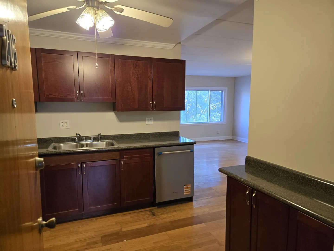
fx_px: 222
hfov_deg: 73.9
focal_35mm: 23
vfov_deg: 58.9
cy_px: 126
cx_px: 167
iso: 320
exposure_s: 1/120
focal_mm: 5.4
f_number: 1.8
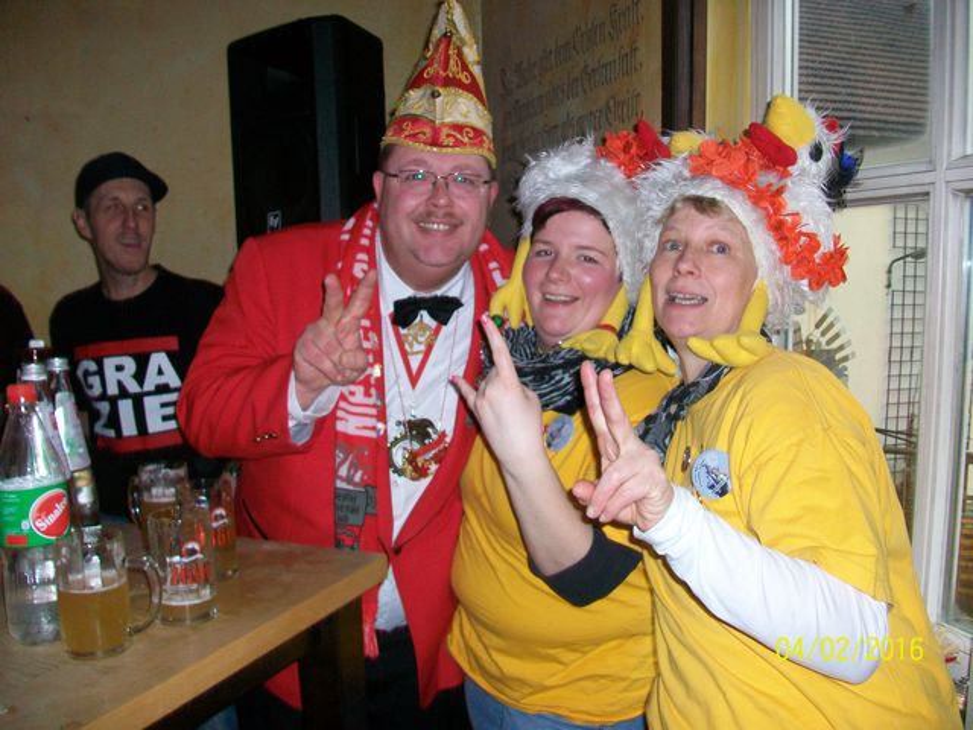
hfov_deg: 56.8
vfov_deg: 44.2
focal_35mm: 32
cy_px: 365
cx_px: 486
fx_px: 899
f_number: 2.8
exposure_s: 1/60
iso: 120
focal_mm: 5.7
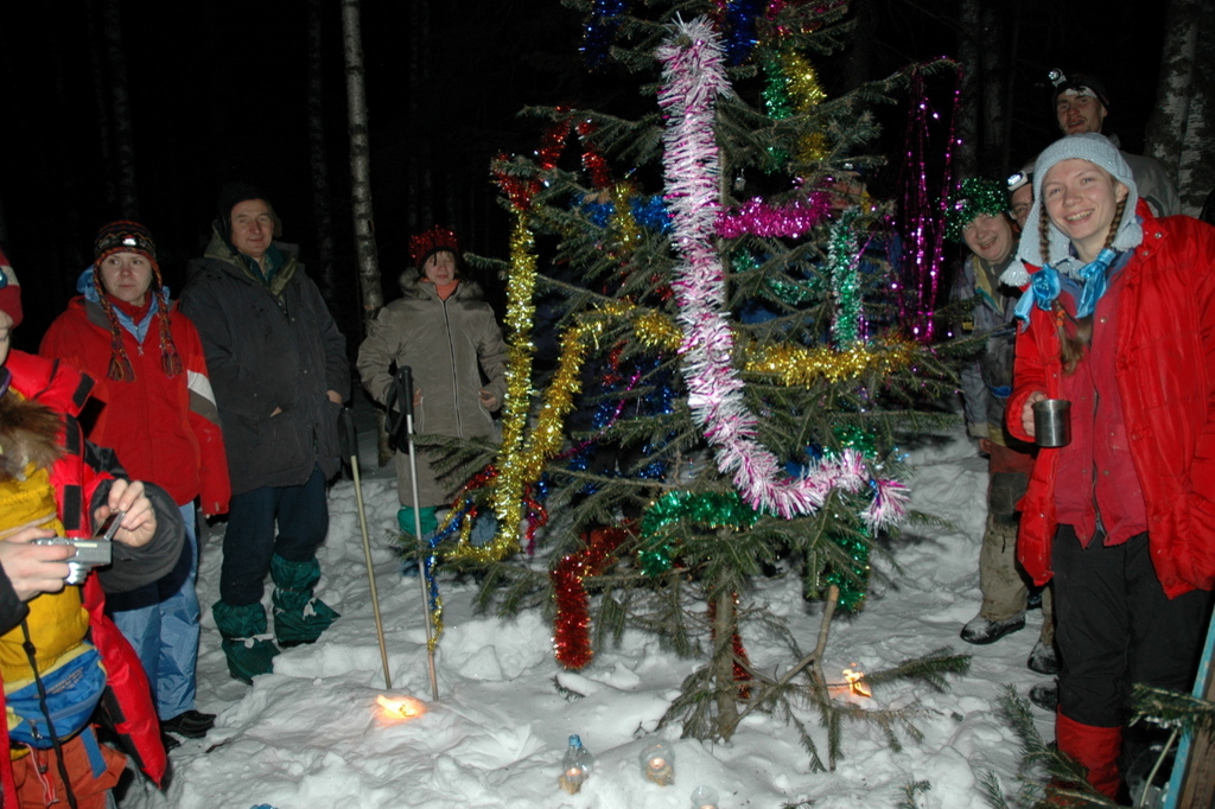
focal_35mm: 27
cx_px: 608
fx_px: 911
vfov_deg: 47.9
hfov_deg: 67.4
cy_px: 404
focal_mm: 18
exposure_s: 1/100
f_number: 3.5
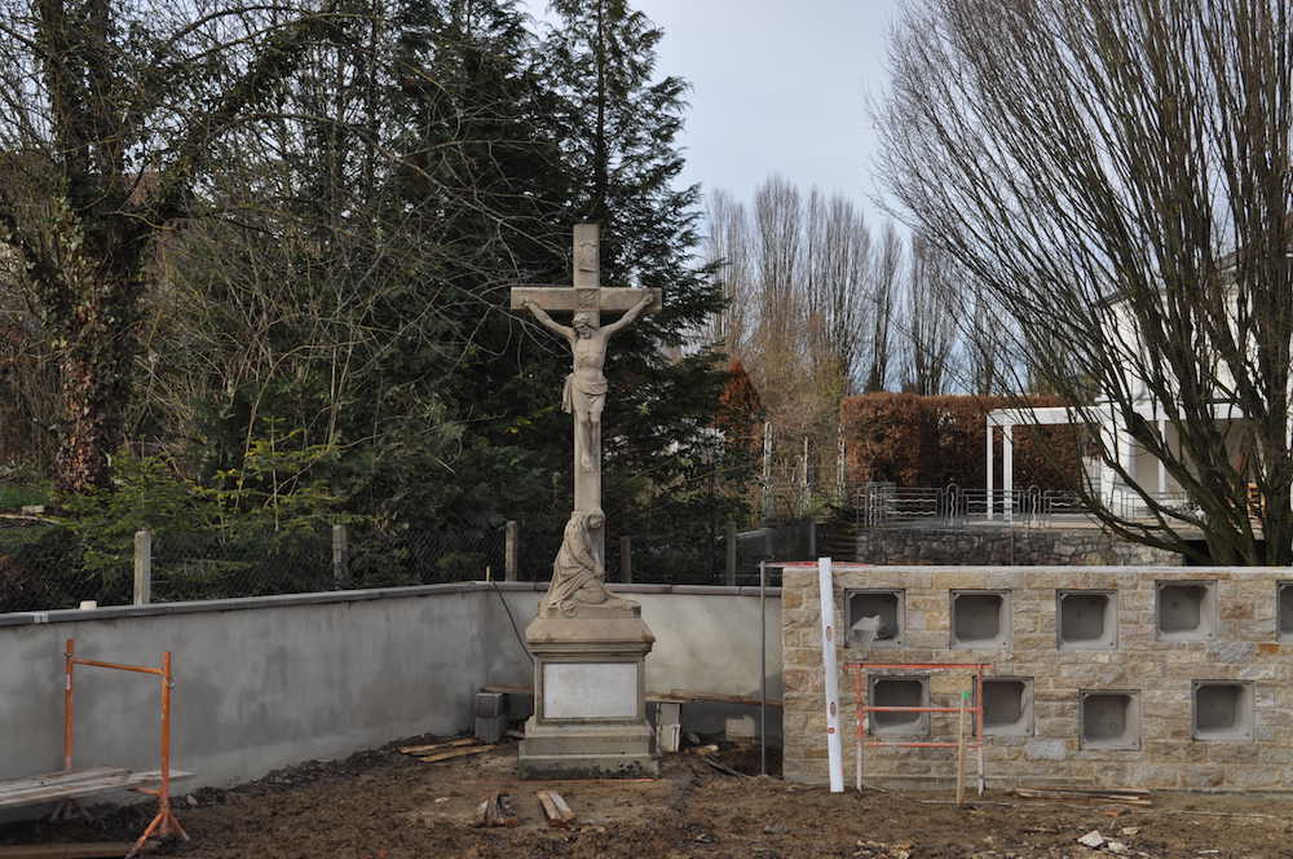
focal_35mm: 51
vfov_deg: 26.4
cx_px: 646
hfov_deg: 38.9
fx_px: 1829
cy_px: 430
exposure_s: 1/200
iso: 200
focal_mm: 34
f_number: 9
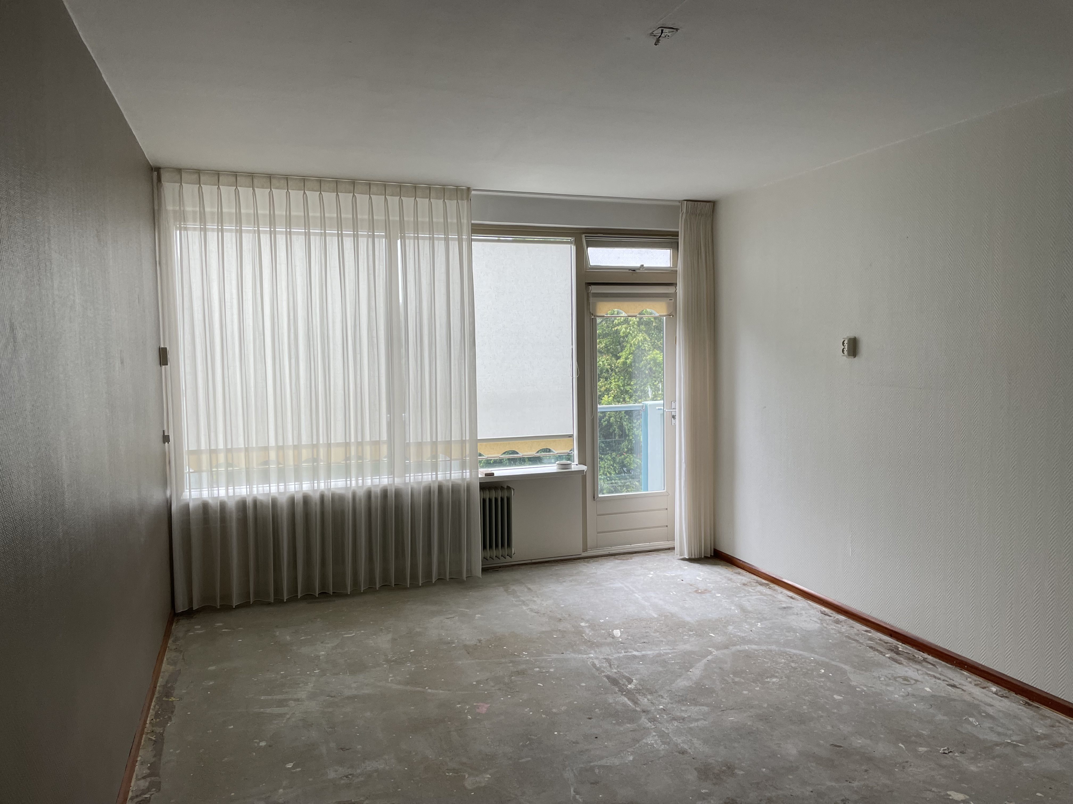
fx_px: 806
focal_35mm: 26
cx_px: 536
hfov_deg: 67.3
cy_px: 402
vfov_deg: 53.1
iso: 80
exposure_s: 1/121
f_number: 1.6
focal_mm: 4.2
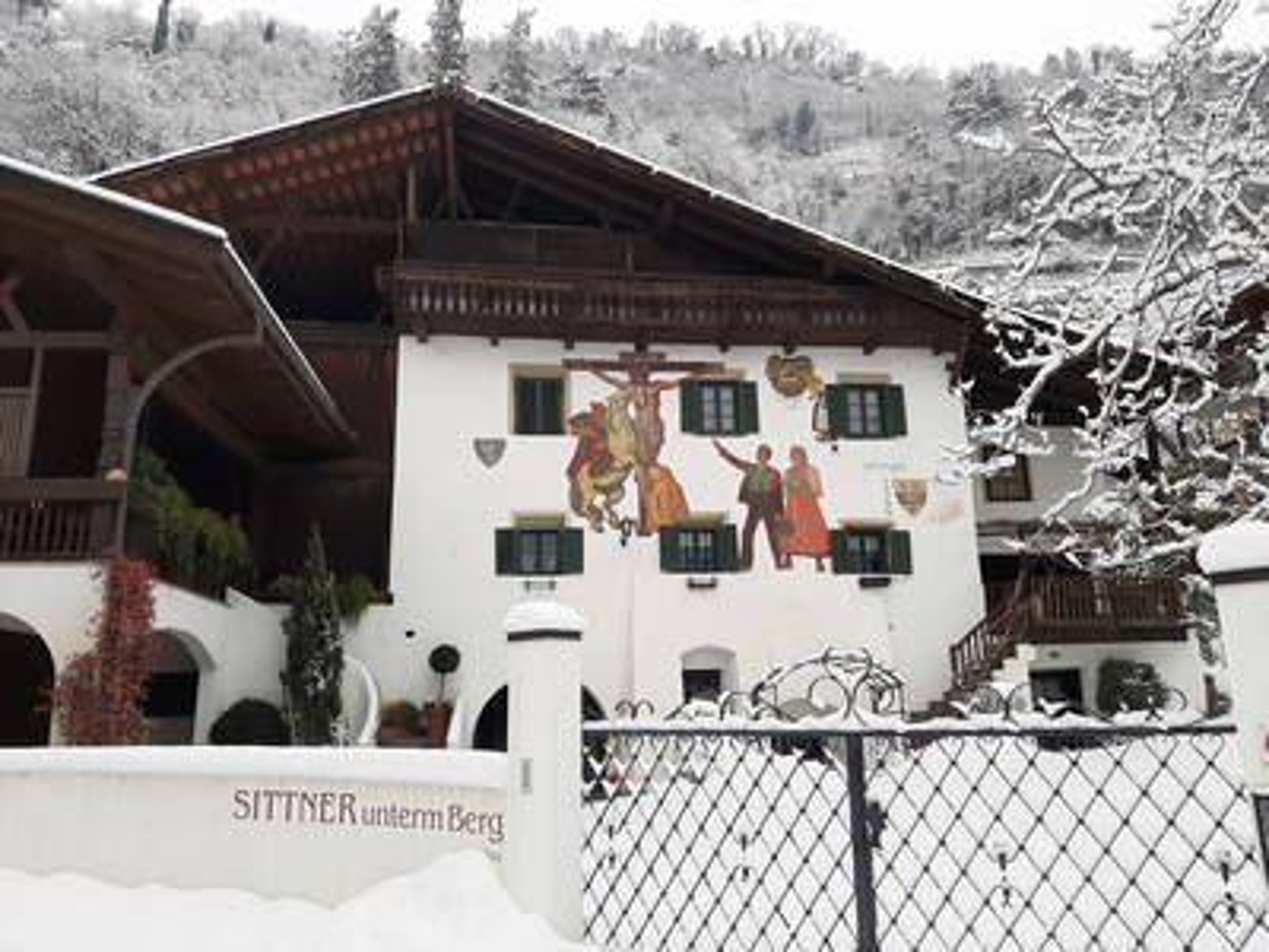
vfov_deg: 53.1
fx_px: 953
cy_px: 476
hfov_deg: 67.3
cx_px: 634
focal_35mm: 26
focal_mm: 3.93
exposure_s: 1/451
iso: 40
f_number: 1.7
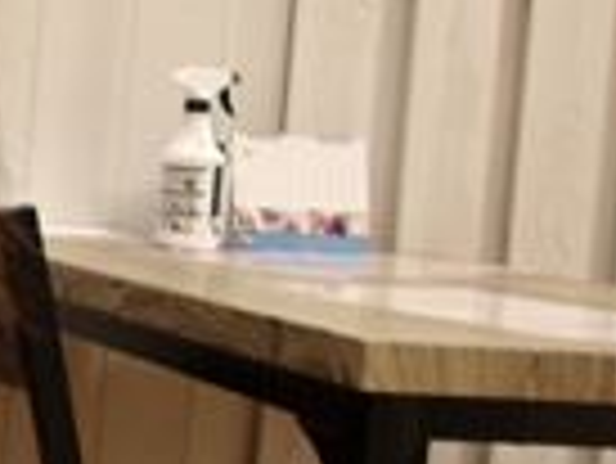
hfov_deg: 15.3
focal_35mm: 118
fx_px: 2102
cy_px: 279
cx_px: -342
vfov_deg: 12.6
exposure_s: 1/34
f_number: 3
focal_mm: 4.9
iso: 131
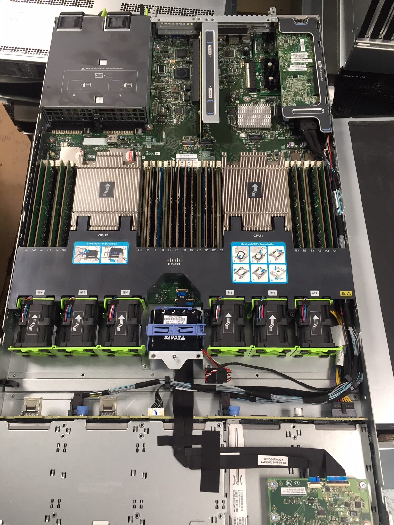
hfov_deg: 48.2
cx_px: 197
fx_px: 440
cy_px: 262
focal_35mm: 29
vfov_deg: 61.7
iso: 40
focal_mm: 4.15
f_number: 2.2
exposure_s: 1/33
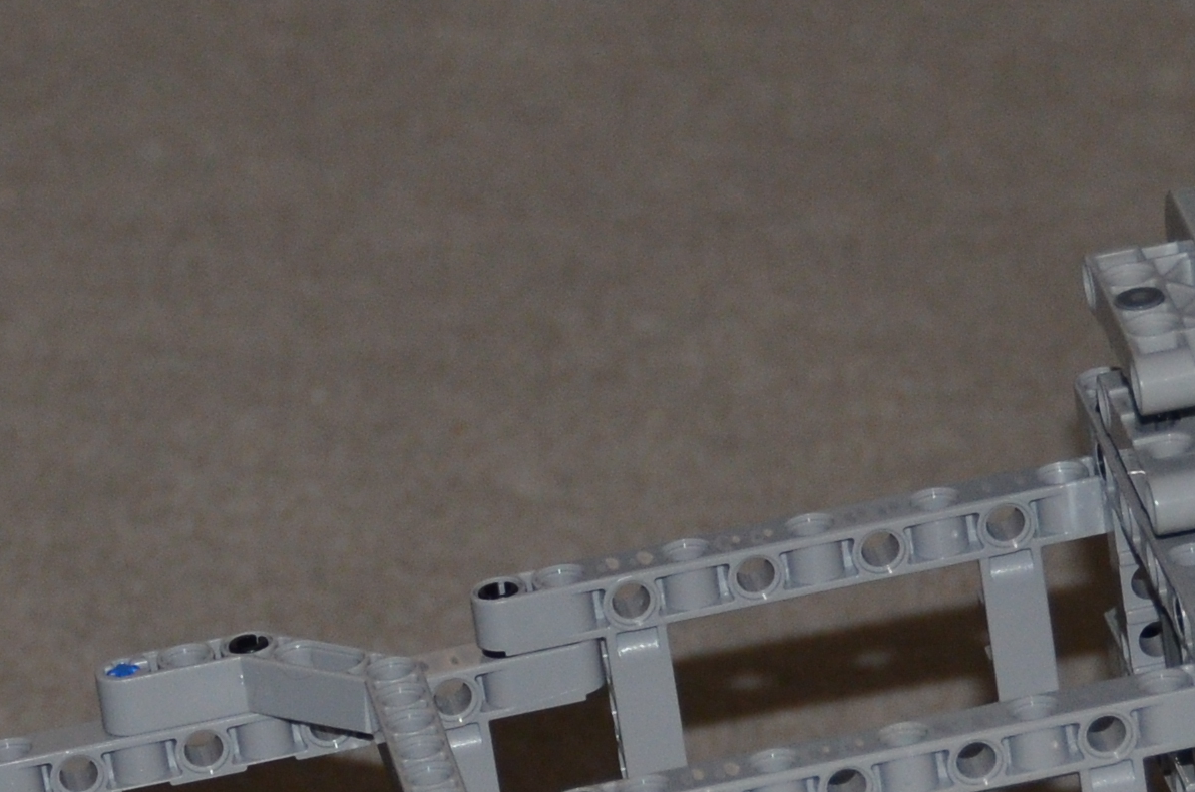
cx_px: 341
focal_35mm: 372
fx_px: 12325
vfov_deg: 3.7
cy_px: 1227
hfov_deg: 5.5
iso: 400
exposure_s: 1/60
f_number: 4.8
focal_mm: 60
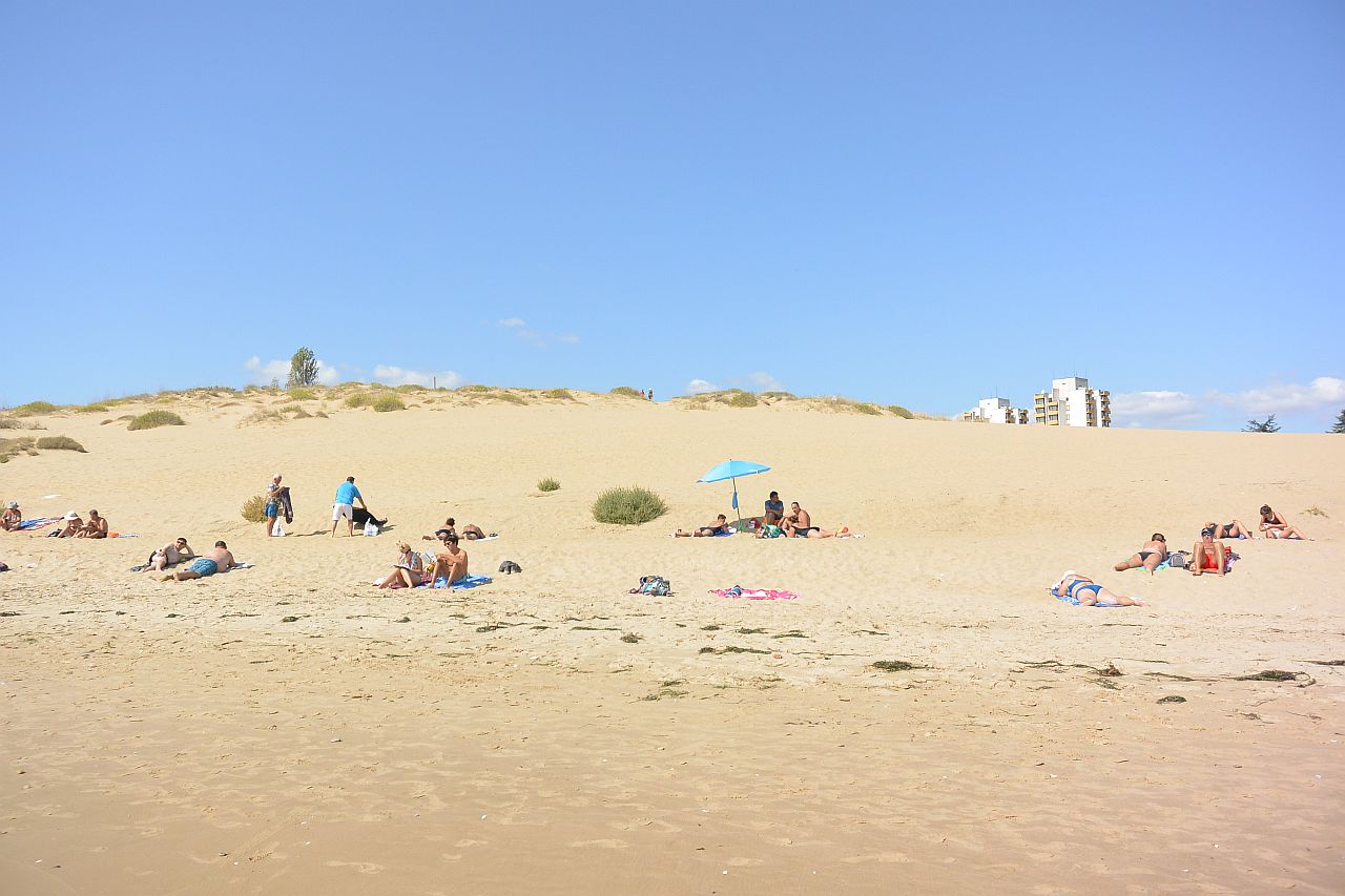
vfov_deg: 47.9
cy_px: 448
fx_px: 1009
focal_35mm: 27
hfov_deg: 67.4
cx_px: 672
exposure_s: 1/1250
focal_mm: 10
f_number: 6.3
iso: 160
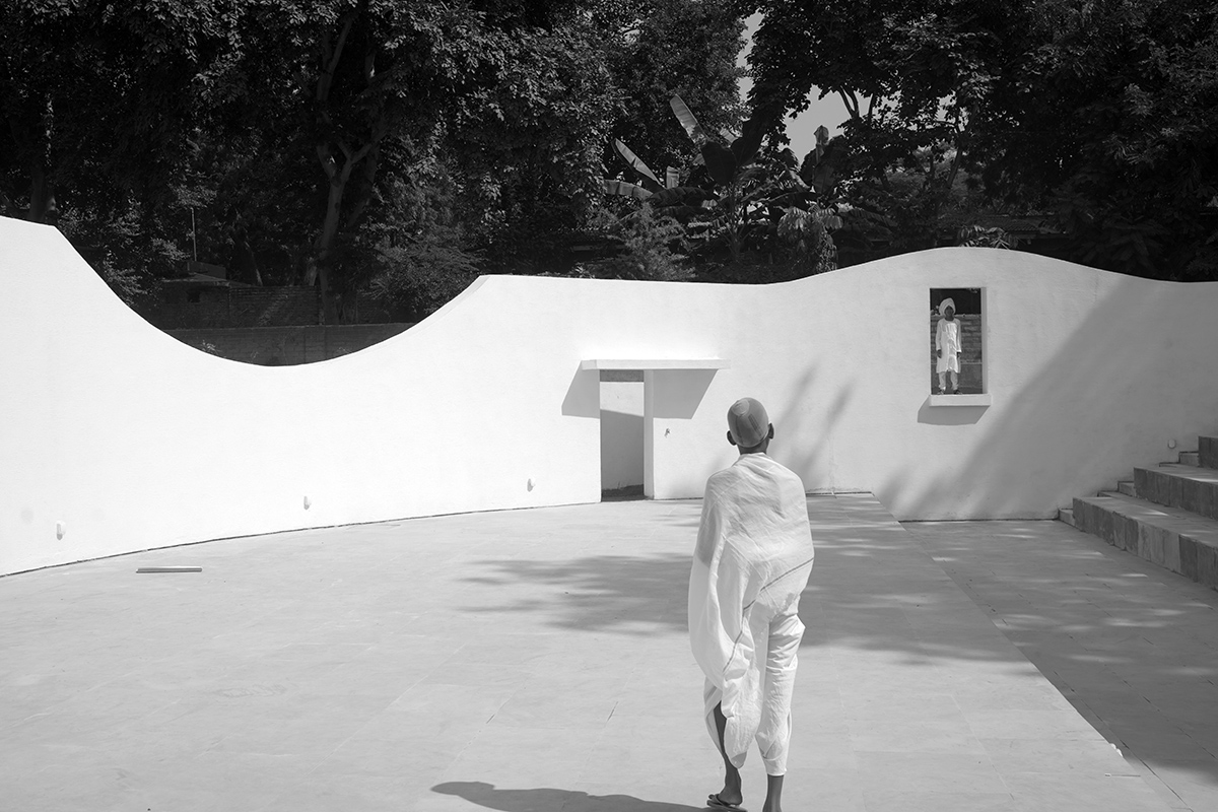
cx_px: 609
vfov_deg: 33.4
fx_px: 1353
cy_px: 406
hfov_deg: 48.5
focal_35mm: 40
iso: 320
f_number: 7.1
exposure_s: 1/1000
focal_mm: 40
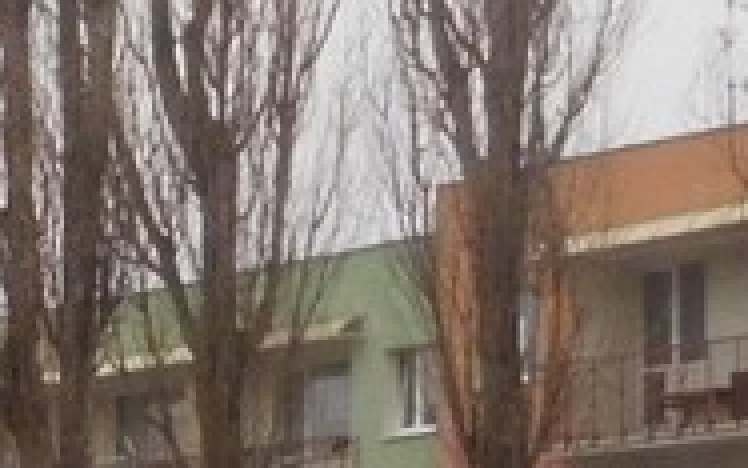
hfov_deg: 8.5
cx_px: -872
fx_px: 4690
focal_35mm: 230
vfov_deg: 5.6
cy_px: 858
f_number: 4
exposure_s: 1/250
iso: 400
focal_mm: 8
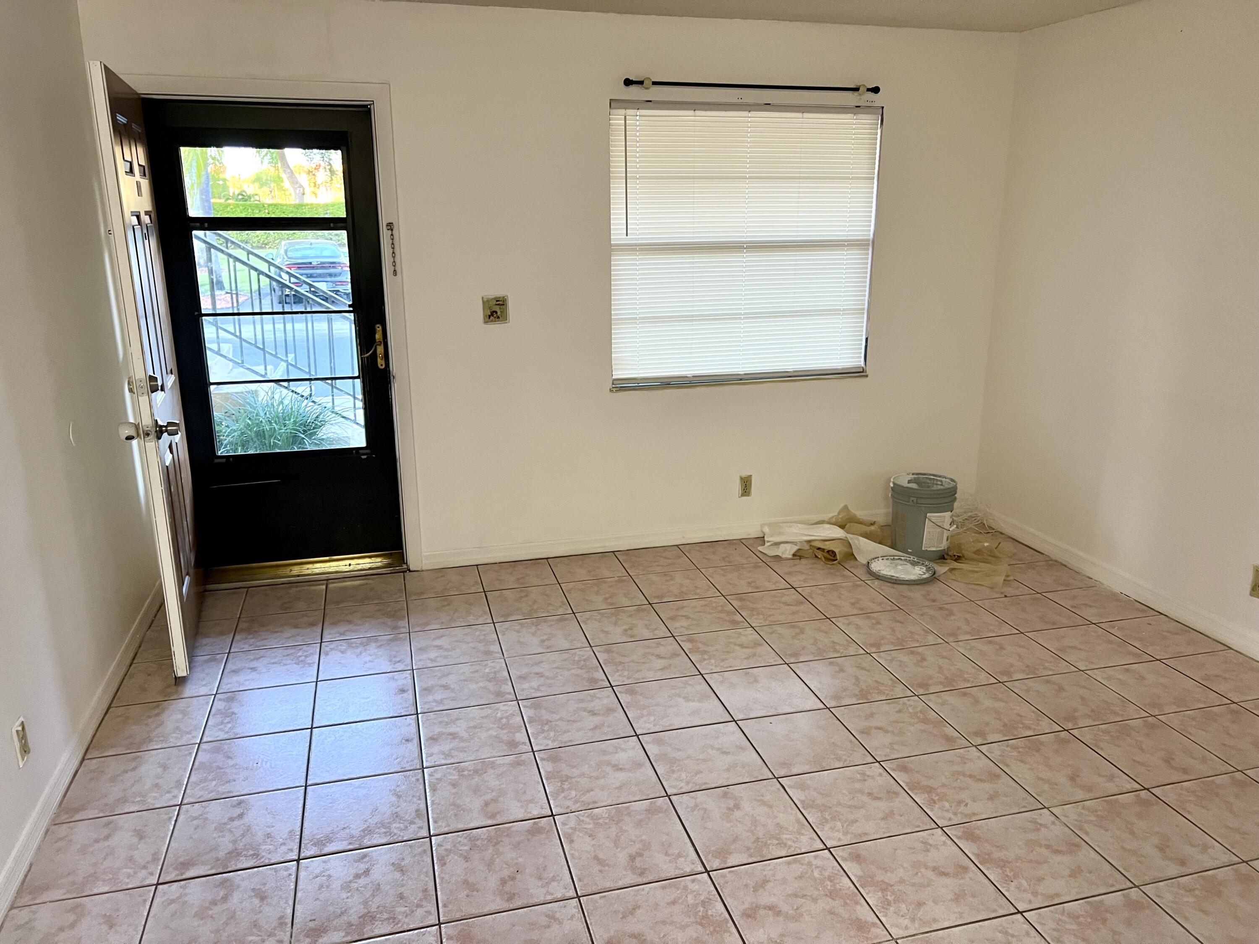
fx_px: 946
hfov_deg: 67.3
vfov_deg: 53.1
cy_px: 472
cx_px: 630
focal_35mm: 26
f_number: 1.5
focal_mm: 5.7
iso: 160
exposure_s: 1/60
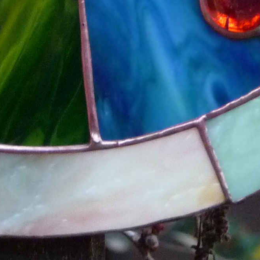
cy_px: -248
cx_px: 54
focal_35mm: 678
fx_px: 5761
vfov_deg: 2.6
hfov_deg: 2.6
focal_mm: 25.2
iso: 400
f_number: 4.8
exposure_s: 1/25
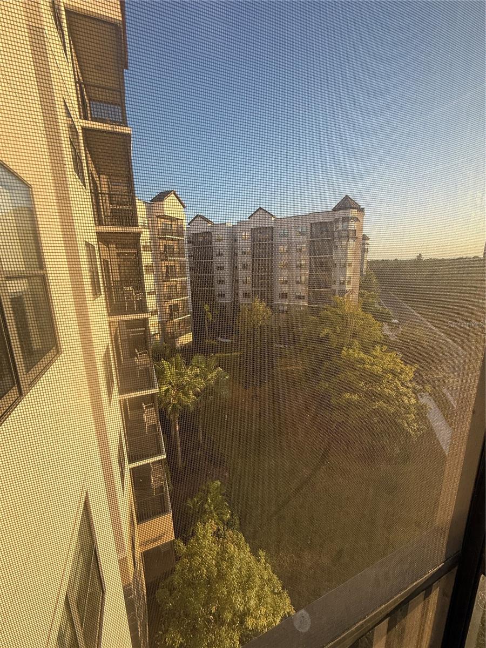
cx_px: 243
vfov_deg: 102.1
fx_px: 262
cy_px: 324
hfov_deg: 85.7
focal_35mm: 14
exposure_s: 1/312
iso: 50
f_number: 2.2
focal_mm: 2.22
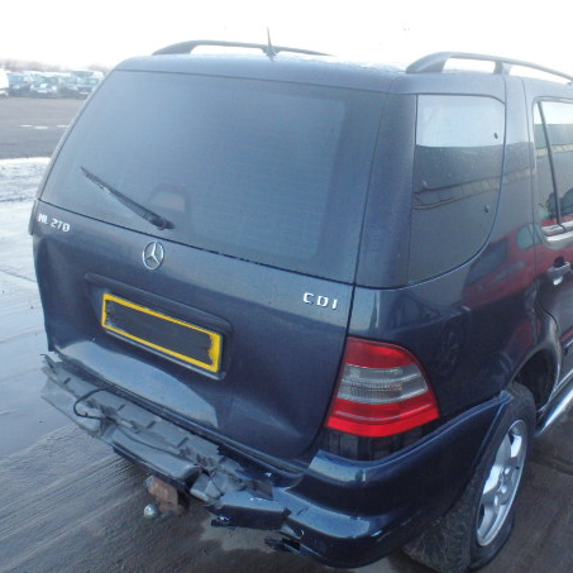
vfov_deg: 47.2
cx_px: 349
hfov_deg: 46.9
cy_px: 293
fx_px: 655
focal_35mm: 35
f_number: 3.9
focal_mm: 5
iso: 500
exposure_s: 1/30
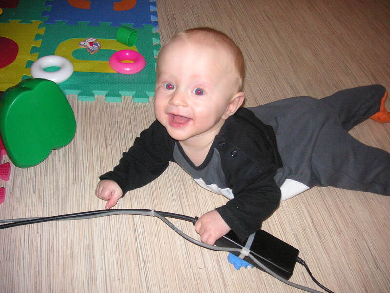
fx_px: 417
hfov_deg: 50.1
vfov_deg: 38.7
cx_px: 195
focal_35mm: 37
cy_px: 146
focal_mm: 6.1
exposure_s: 1/45
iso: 160
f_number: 2.8
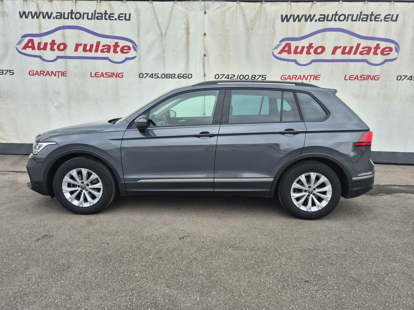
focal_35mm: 23
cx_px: 207
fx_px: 275
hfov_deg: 73.9
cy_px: 155
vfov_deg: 58.9
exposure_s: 1/242
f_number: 1.8
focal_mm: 5.4
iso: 25
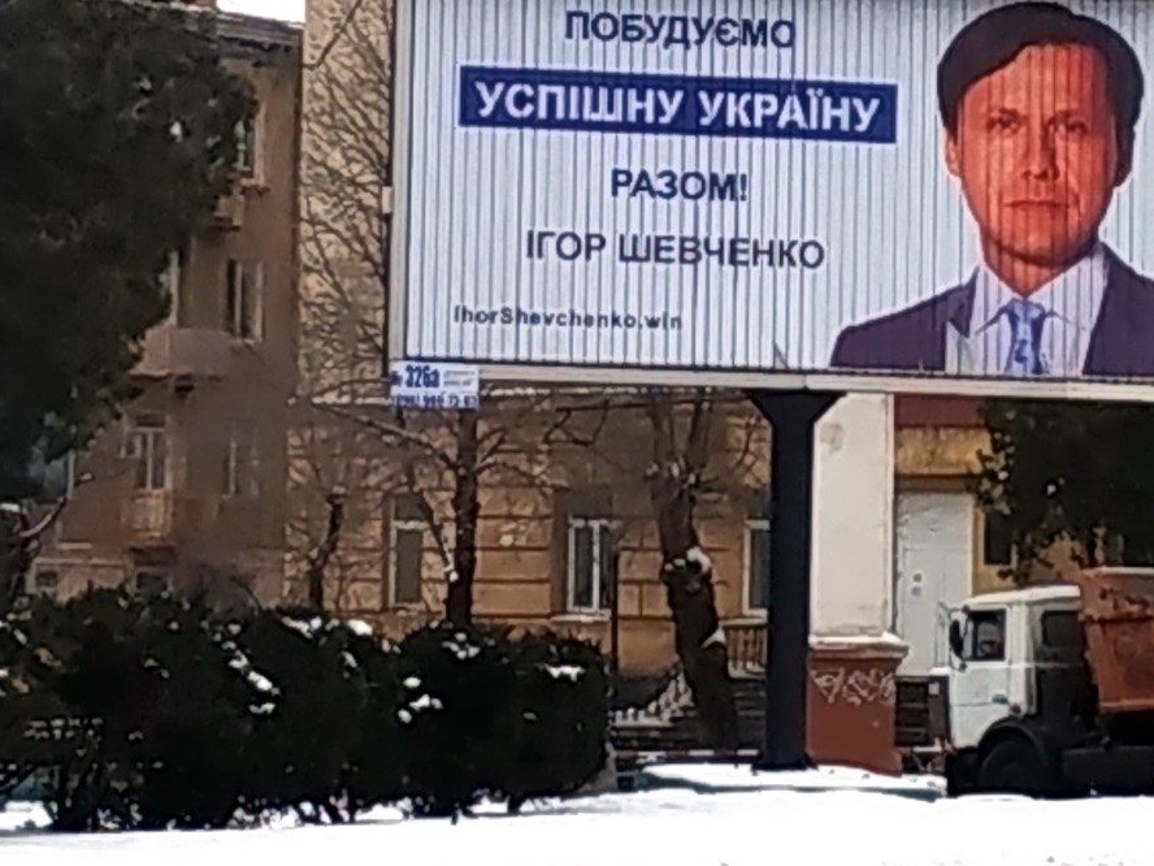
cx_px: 767
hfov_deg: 46.1
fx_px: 1333
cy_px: 187
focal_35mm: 40
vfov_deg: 35.0
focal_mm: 3.94
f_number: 1.9
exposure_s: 1/626
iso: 160
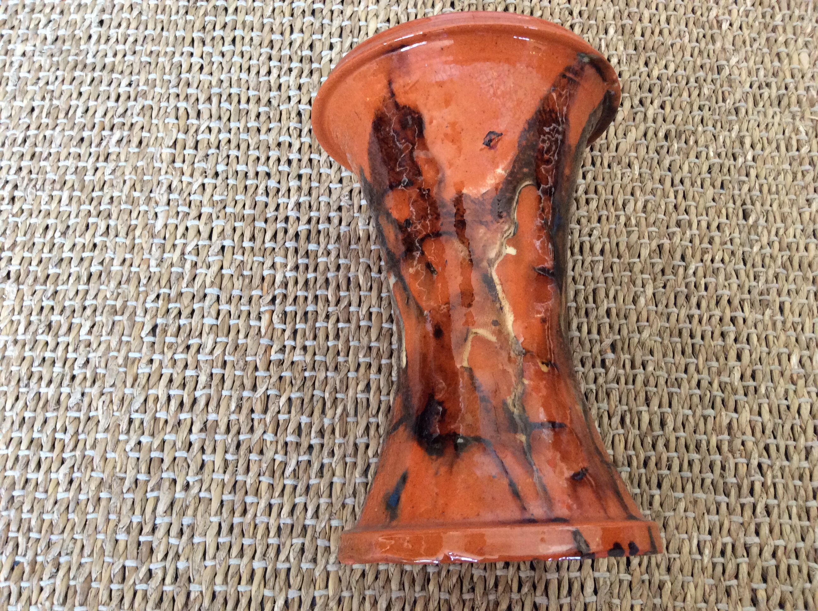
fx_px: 755
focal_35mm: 32
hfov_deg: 56.9
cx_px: 409
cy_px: 306
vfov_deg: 44.1
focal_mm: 3.3
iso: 160
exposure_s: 1/25
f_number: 2.4
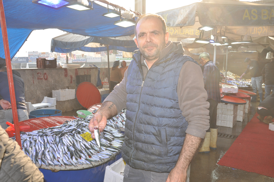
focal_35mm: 32
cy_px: 91
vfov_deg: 41.6
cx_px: 137
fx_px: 239
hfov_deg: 59.6
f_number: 6.3
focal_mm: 21
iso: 200
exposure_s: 1/200
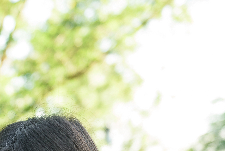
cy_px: 296
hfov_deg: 11.9
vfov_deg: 7.9
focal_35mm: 167
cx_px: -73
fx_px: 1044
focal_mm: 40
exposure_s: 1/160
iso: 320
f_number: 3.2
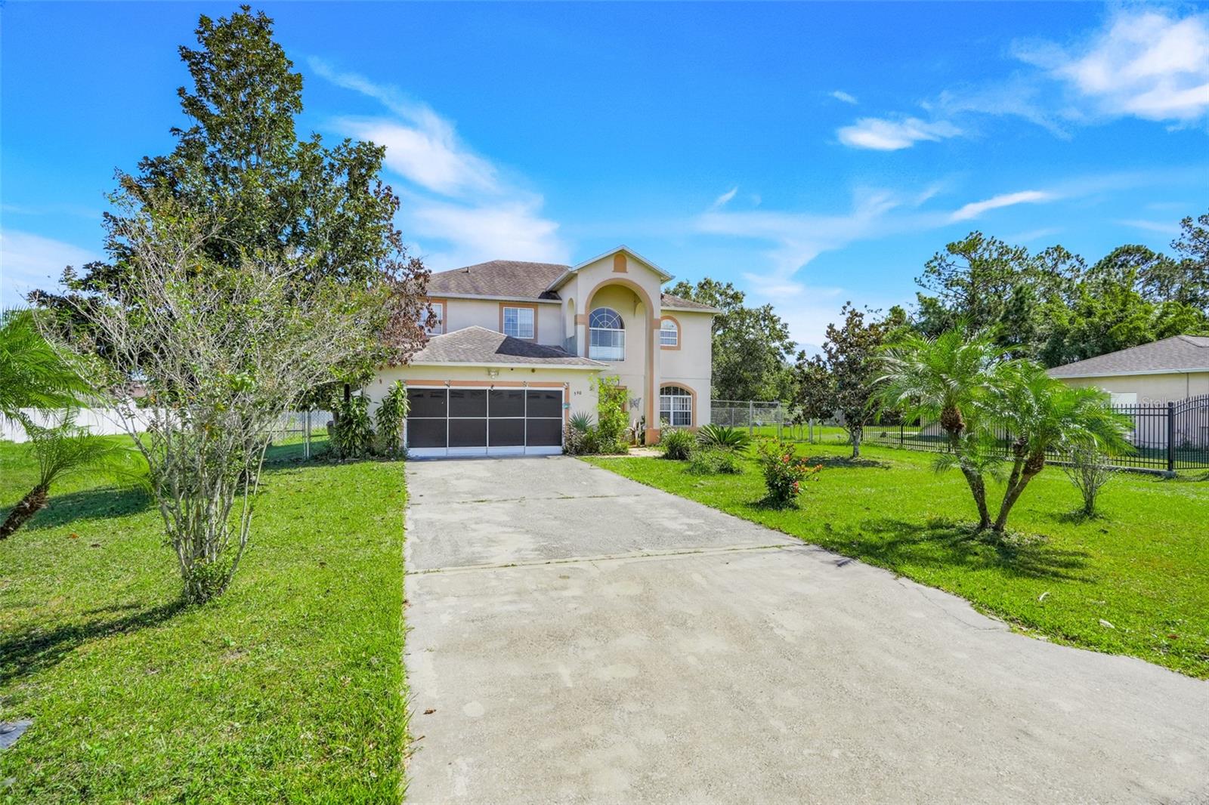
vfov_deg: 67.4
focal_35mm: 18
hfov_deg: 90.0
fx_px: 604
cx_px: 604
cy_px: 402
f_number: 9
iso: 250
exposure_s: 1/500
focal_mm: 18
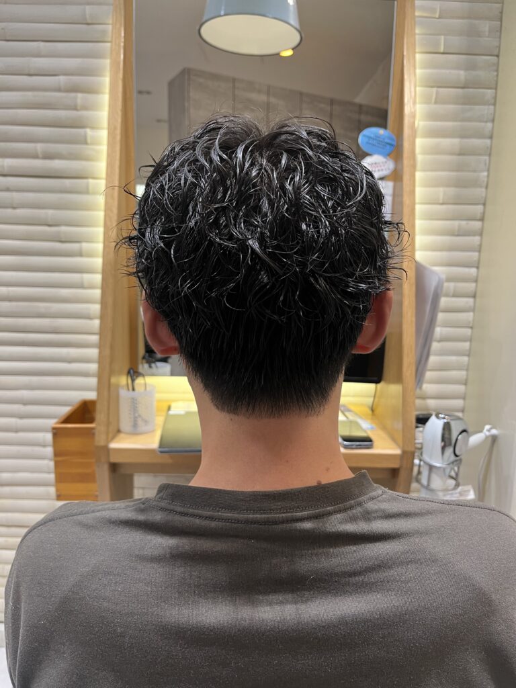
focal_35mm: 26
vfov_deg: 67.3
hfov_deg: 53.1
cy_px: 344
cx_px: 258
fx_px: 517
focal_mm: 5.1
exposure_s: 1/50
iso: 125
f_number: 1.6
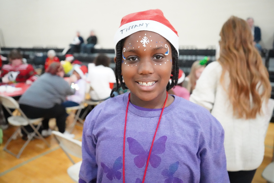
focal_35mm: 29
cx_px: 137
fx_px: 221
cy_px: 92
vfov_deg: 45.0
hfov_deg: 63.7
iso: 32000
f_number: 3.5
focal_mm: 29
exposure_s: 1/1000
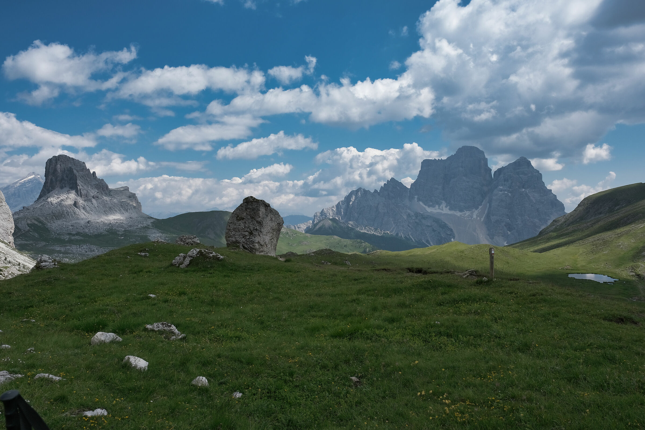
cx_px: 322
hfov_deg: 63.7
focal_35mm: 29
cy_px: 215
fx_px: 520
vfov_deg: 45.0
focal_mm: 19.4
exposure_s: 1/480
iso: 160
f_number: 9
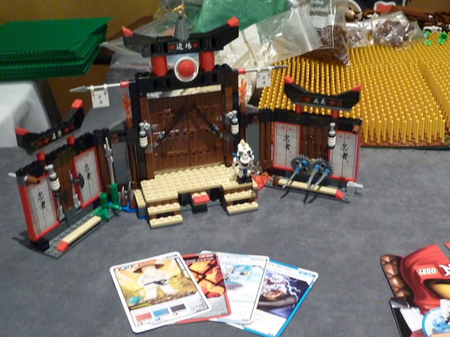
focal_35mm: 41
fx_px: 533
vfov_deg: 35.1
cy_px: 168
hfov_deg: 45.8
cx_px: 225
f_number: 3.4
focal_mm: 4.7
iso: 400
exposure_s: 1/10
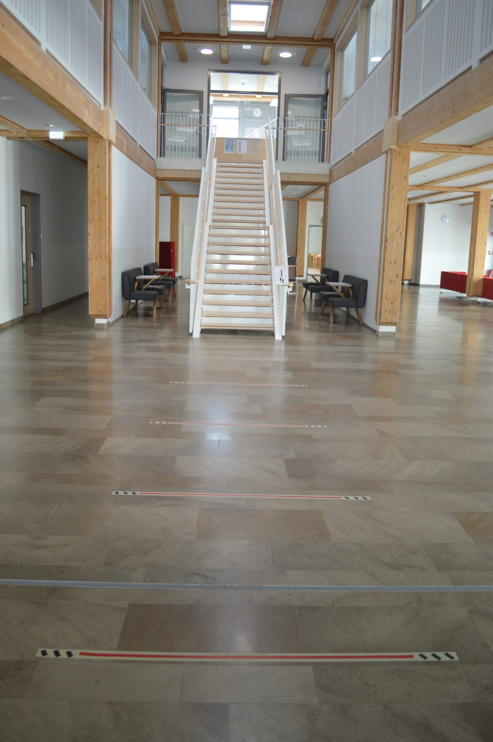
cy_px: 371
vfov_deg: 62.0
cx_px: 246
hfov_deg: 43.5
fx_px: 617
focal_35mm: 30
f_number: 3.8
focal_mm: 20
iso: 400
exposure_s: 1/60
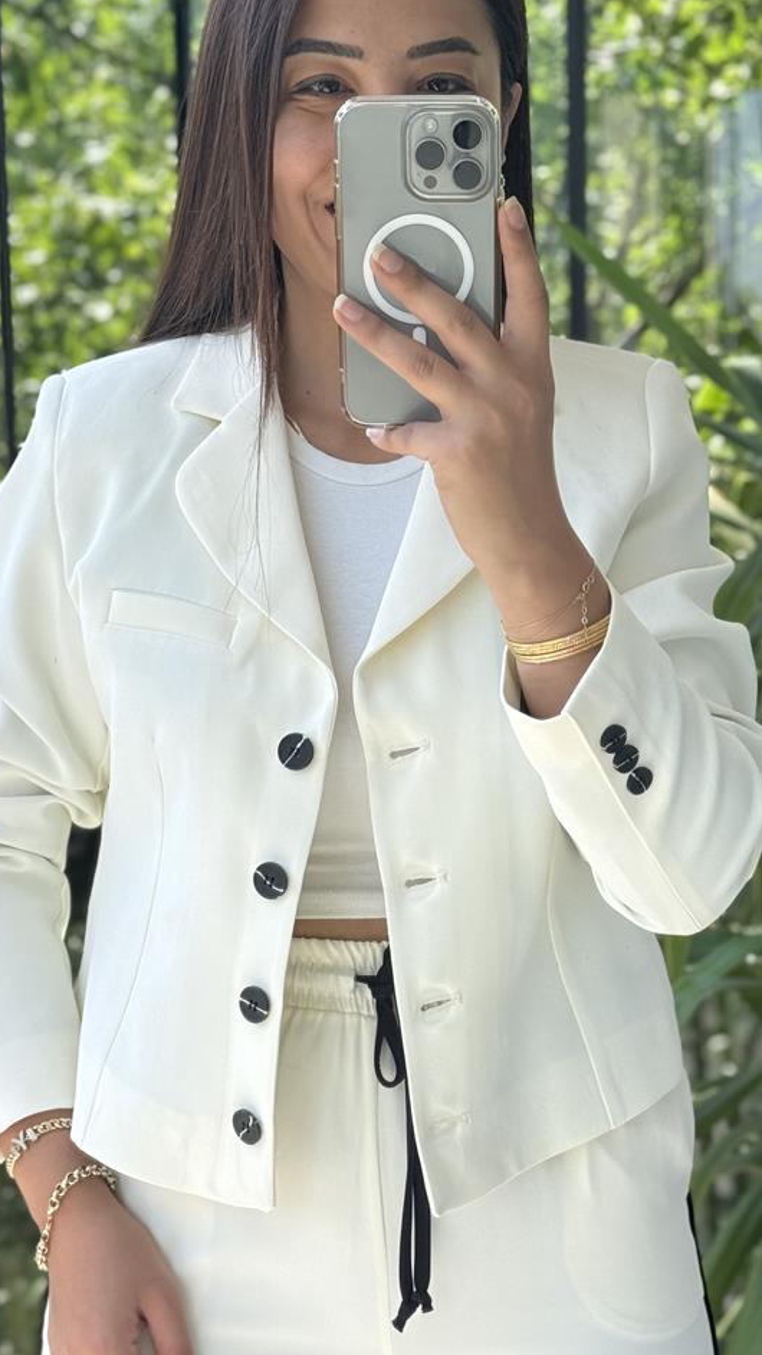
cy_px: 739
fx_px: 2658
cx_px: 446
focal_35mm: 74
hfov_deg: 16.3
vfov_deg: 28.6
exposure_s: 1/308
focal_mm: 6.76
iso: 64
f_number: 1.78
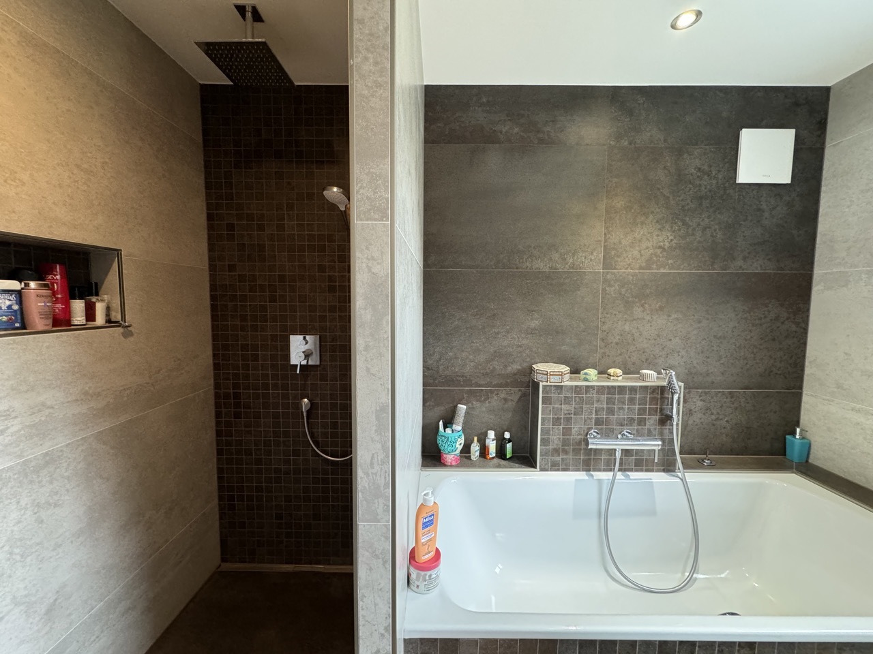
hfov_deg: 102.1
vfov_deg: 85.7
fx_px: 353
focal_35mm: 14
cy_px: 327
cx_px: 436
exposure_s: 1/50
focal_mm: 2.22
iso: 400
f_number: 2.2
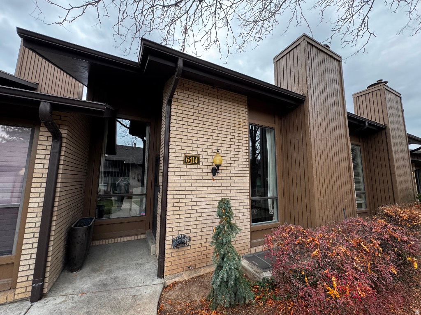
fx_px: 170
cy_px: 158
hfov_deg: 102.1
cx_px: 210
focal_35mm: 14
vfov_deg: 85.7
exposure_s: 1/99
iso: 64
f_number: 2.2
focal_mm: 2.22
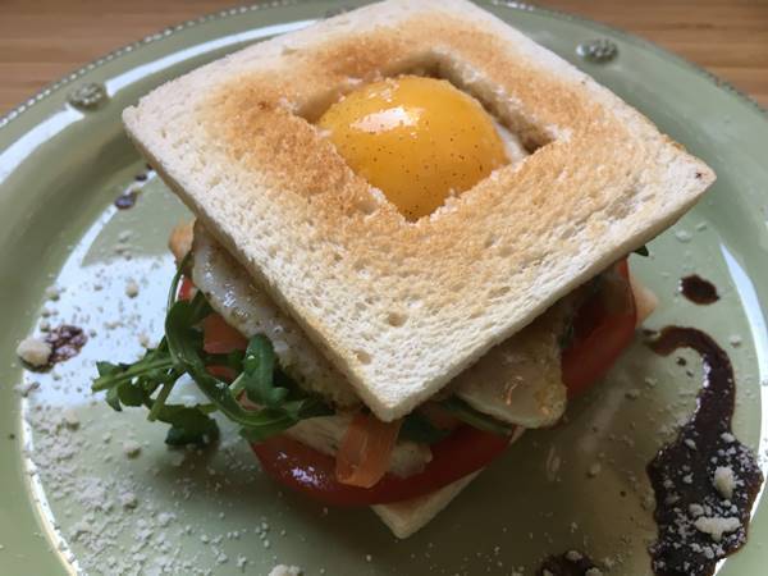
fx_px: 643
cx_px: 384
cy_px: 288
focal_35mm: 29
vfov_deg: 48.2
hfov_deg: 61.7
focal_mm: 4.15
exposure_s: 1/33
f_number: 2.2
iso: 80
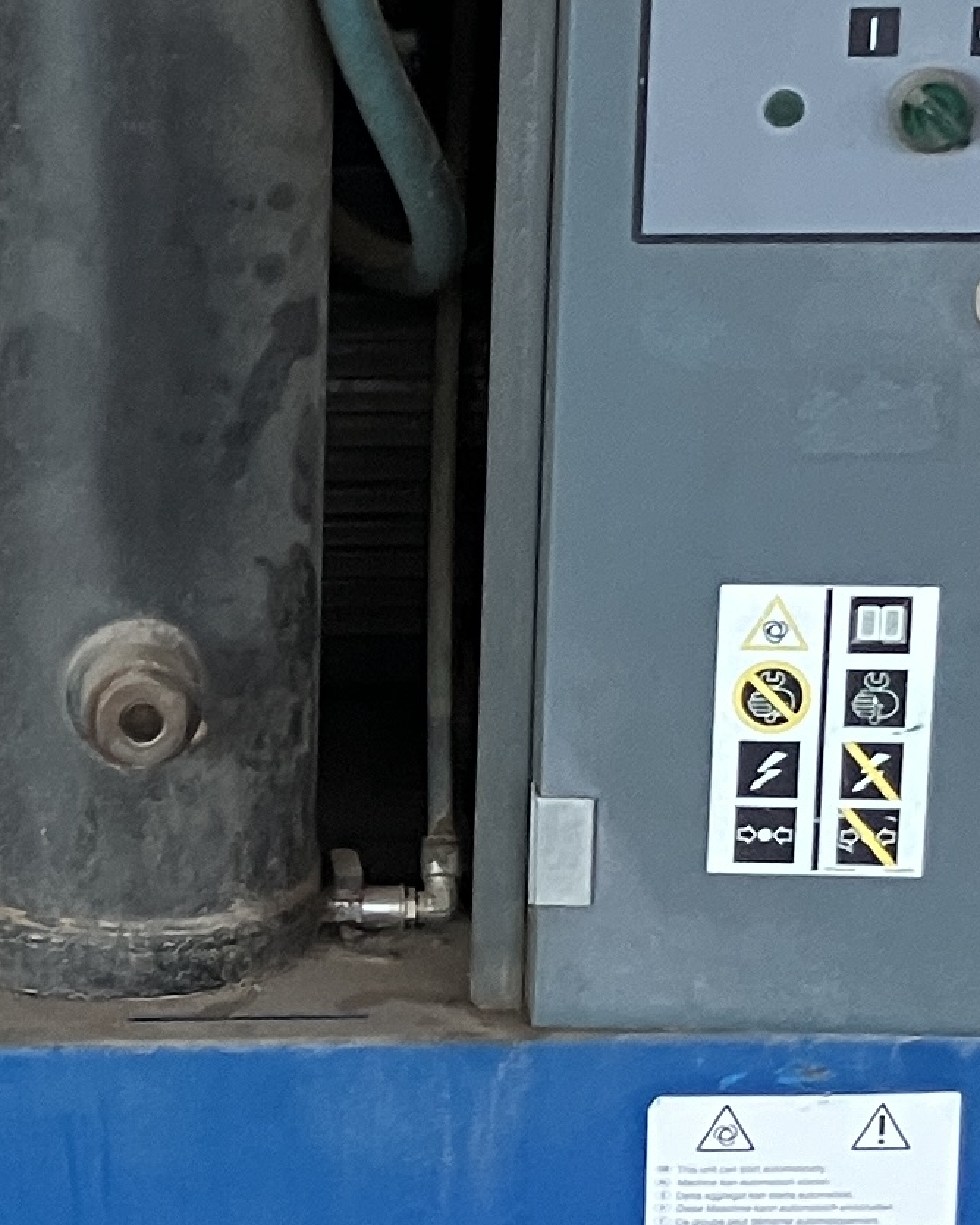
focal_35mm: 132
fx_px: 4786
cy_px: 723
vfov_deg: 14.6
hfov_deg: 11.5
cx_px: -73
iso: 160
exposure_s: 1/60
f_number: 1.8
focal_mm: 3.99
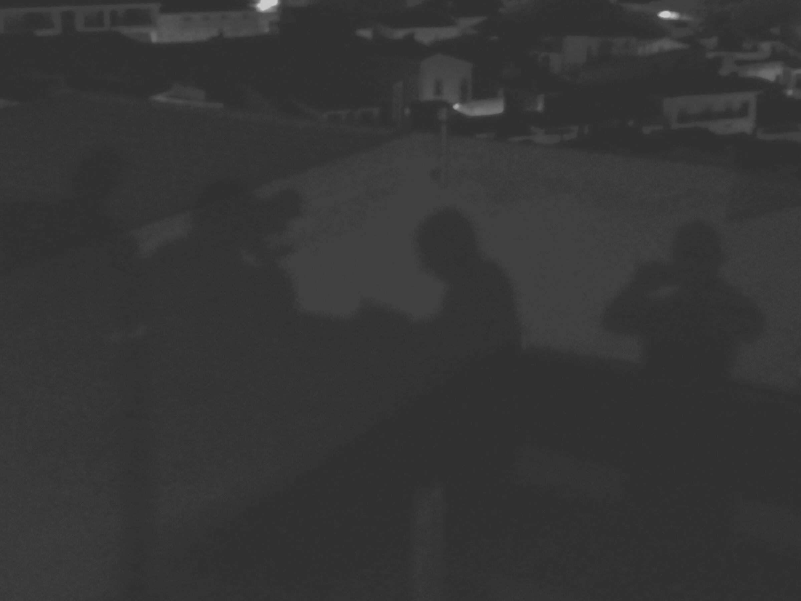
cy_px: 300
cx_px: 400
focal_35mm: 89
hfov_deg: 22.0
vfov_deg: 16.6
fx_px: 2059
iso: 2000
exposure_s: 1/12.5
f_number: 1.8
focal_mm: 3.95
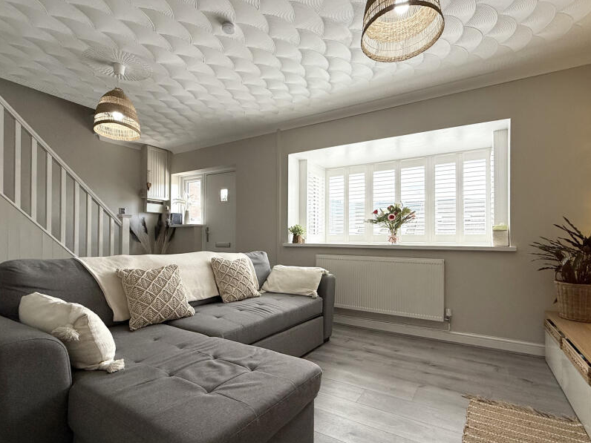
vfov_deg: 71.5
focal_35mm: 18
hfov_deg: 87.7
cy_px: 236
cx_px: 301
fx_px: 307
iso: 64
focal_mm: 2.22
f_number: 2.2
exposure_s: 1/194
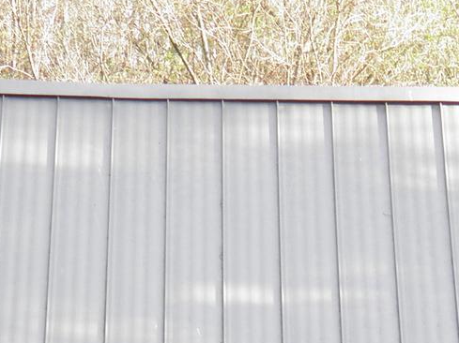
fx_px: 4055
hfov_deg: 6.5
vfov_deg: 4.8
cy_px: 552
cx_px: 264
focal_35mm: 306
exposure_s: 1/80
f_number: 3.9
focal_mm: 13.2
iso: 50
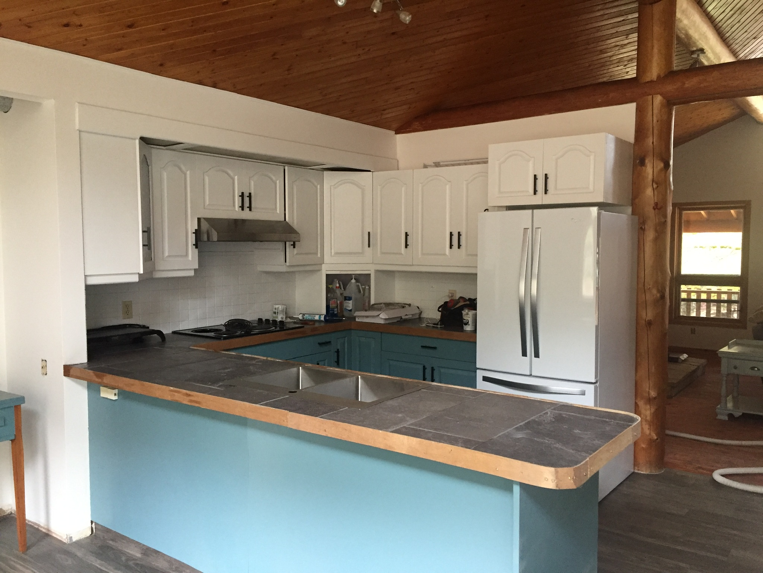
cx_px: 382
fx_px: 639
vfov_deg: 48.2
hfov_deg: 61.7
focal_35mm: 29
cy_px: 286
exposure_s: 1/30
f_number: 2.2
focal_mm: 4.15
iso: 160
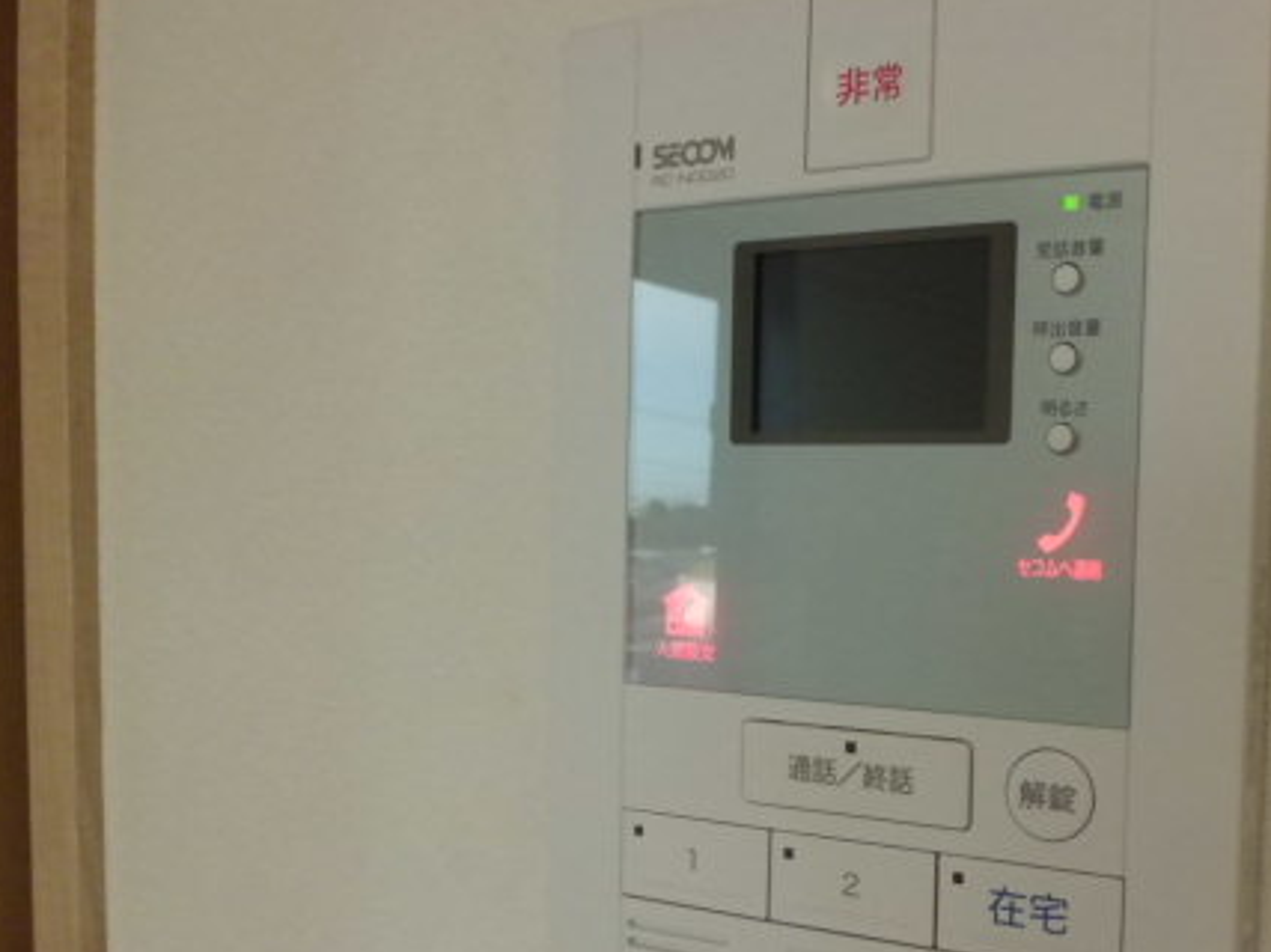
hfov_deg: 46.8
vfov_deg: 36.4
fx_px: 1432
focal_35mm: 39
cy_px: 631
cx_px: 884
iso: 200
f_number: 2.8
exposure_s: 1/125
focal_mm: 4.7
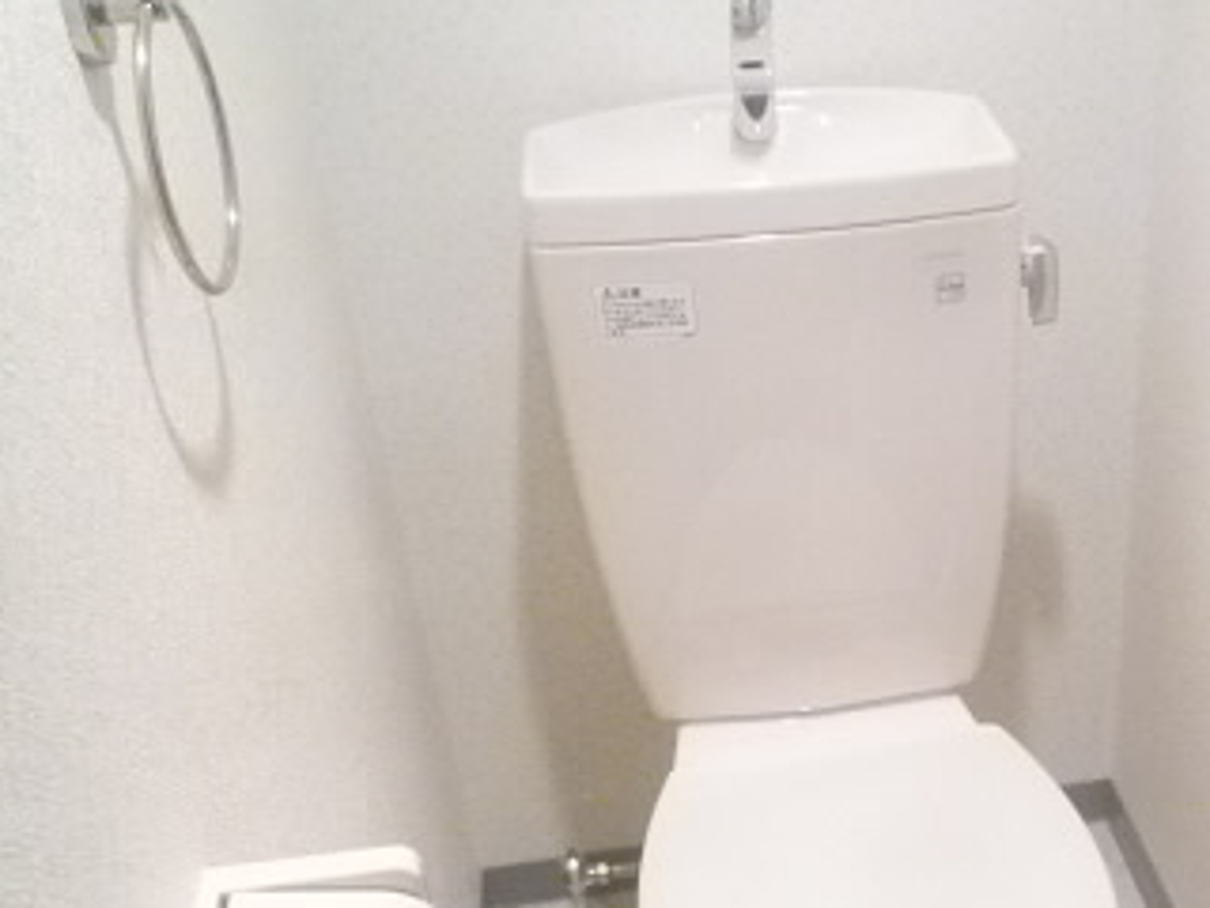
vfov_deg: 30.7
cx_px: 923
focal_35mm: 46
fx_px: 1608
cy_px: 734
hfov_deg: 40.0
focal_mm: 4.3
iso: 800
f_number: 2.2
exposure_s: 1/80
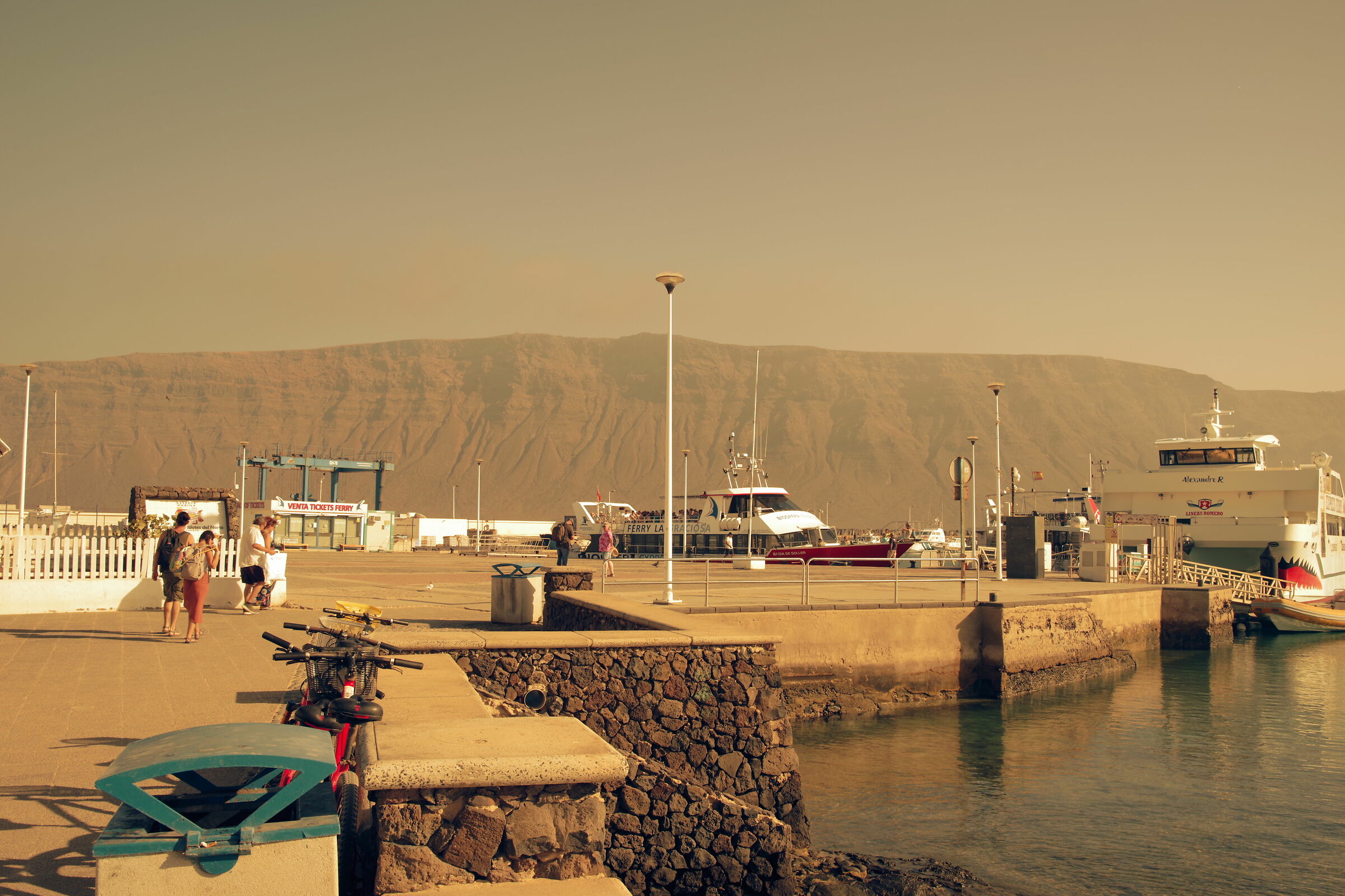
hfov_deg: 60.3
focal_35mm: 31
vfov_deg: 42.3
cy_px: 448
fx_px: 1158
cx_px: 672
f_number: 11
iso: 100
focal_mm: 31
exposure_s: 1/100
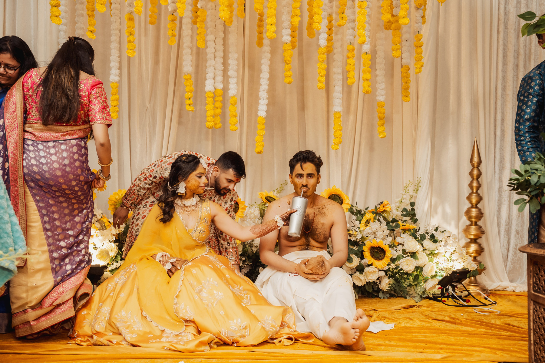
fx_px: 606
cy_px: 182
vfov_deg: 33.4
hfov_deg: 48.5
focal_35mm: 40
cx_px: 272
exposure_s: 1/200
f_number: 4
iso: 1250
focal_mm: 40
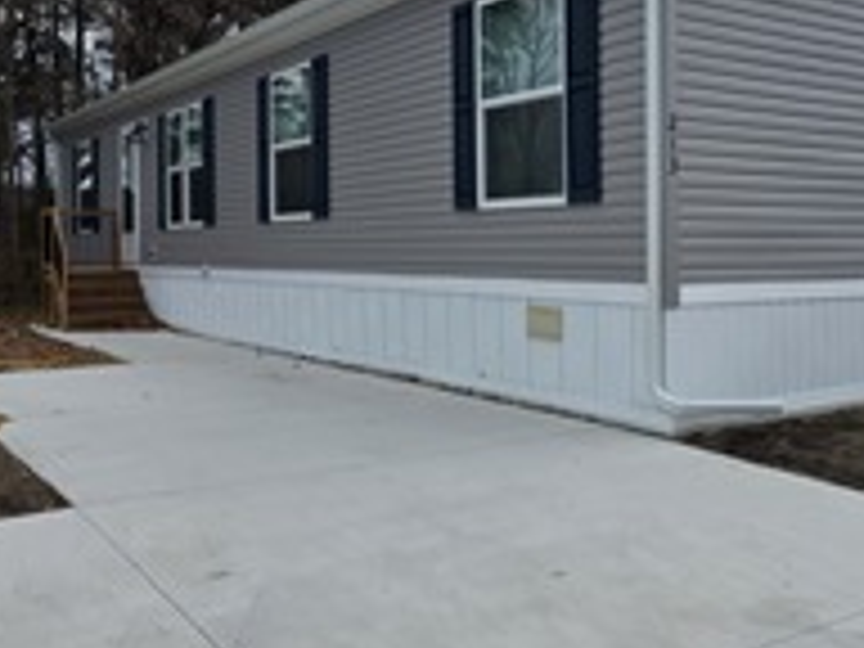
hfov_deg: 42.9
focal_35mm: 42
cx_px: 684
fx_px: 1048
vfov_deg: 34.2
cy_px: 250
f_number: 1.7
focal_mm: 6.3
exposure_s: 1/3891
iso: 80
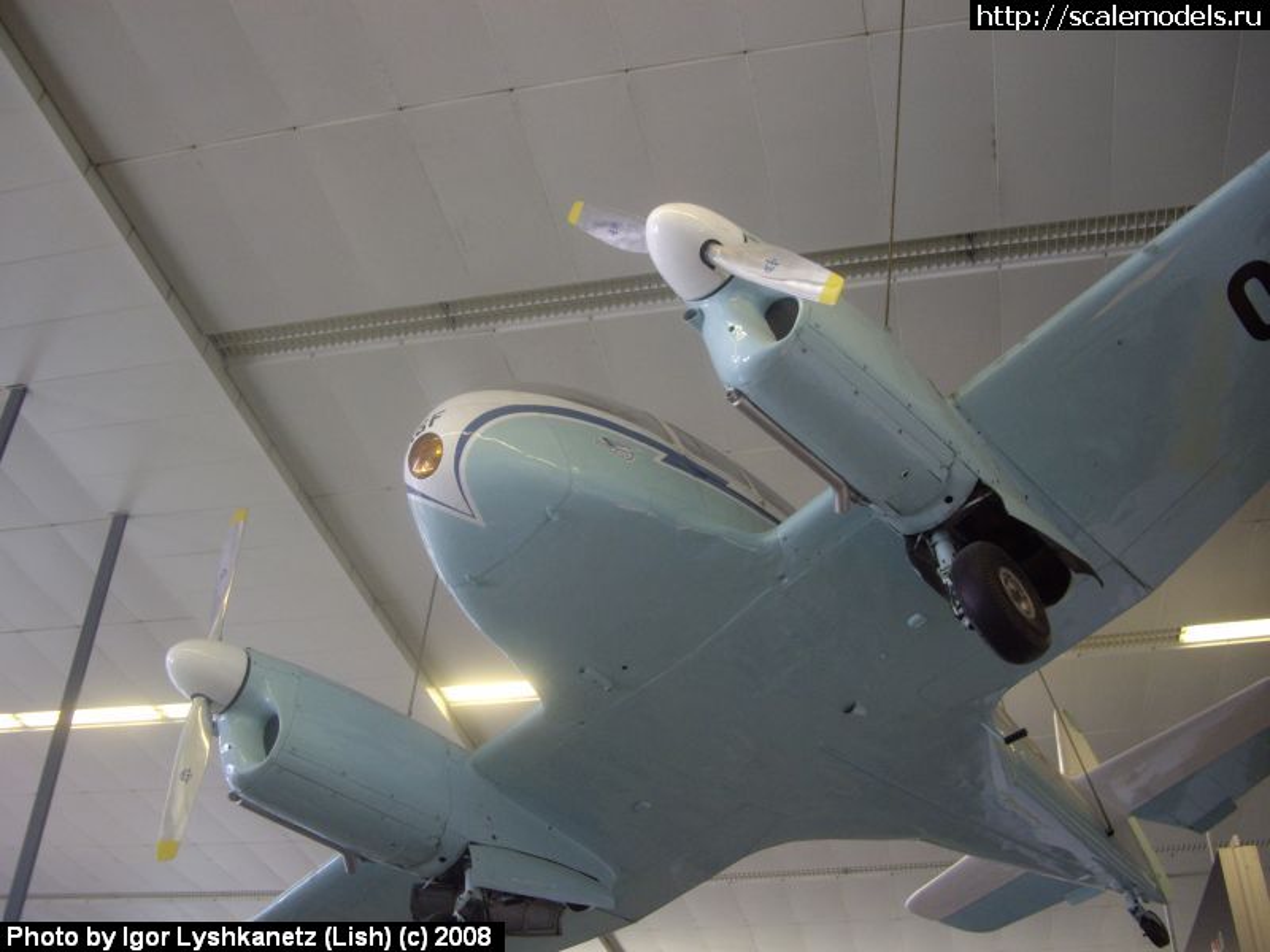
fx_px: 1394
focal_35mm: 38
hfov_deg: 49.0
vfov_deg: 37.7
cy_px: 476
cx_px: 635
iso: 200
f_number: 2.8
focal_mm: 7.9
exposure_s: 1/50
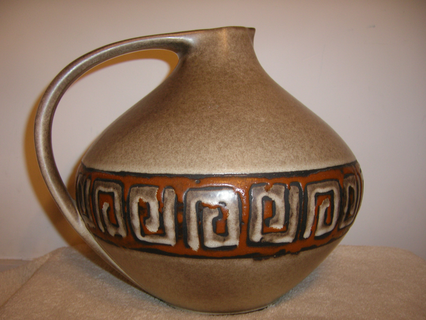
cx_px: 213
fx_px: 443
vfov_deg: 39.7
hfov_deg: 51.4
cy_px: 160
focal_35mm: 36
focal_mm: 60
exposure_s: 1/60
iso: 100
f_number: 2.8
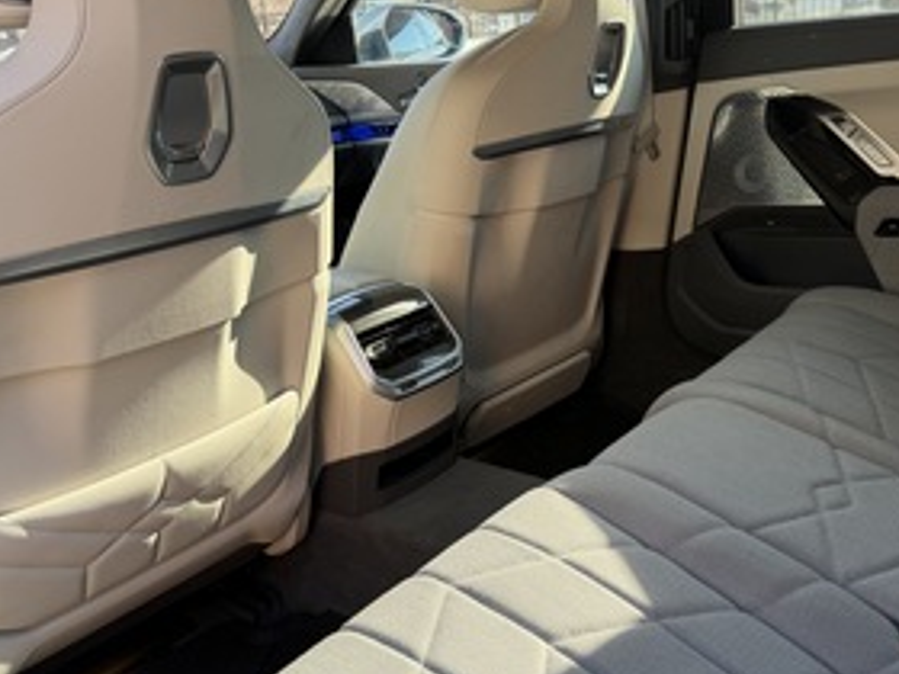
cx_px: 514
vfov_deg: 39.7
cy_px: 326
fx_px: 935
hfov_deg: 51.2
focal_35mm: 36
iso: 64
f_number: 1.78
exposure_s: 1/237
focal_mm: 6.76
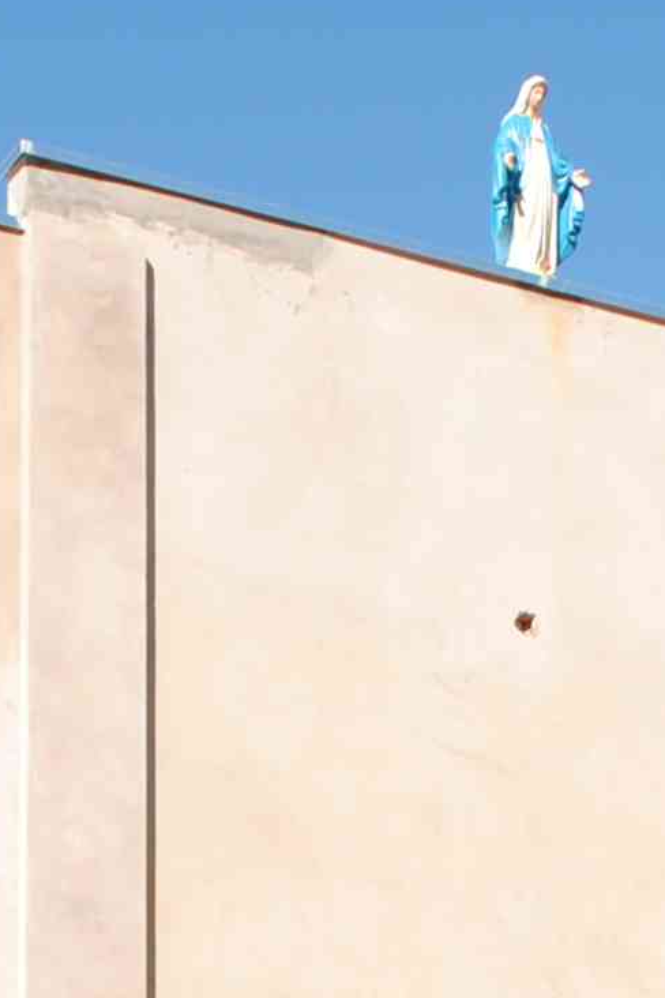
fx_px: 3297
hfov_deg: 11.5
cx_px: 301
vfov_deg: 16.4
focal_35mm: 119
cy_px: 1245
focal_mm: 20
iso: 100
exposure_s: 1/200
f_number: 8
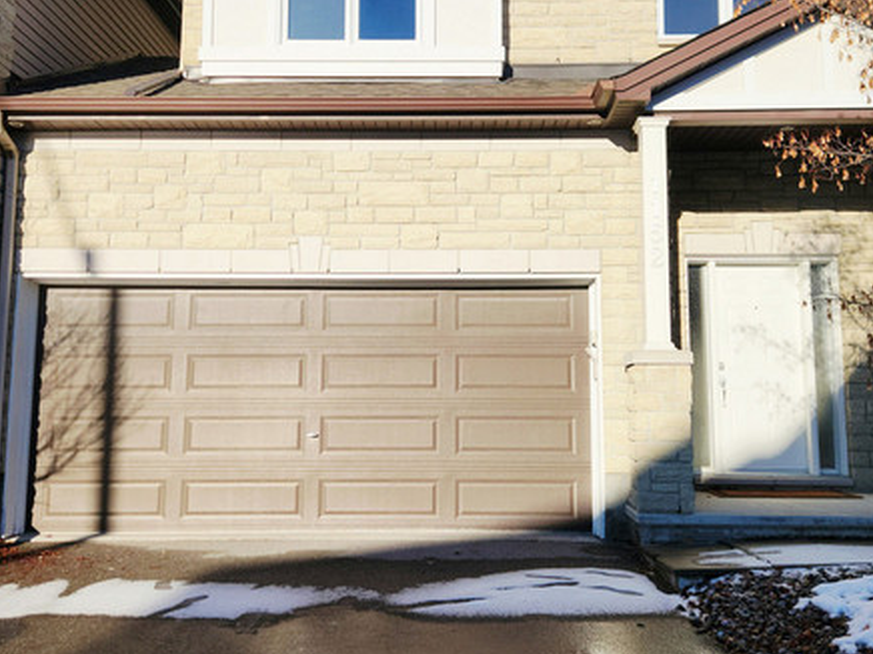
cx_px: 470
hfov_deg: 51.3
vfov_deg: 39.6
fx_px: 908
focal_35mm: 36
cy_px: 282
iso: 20
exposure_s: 1/2500
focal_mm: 5.4
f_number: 1.8
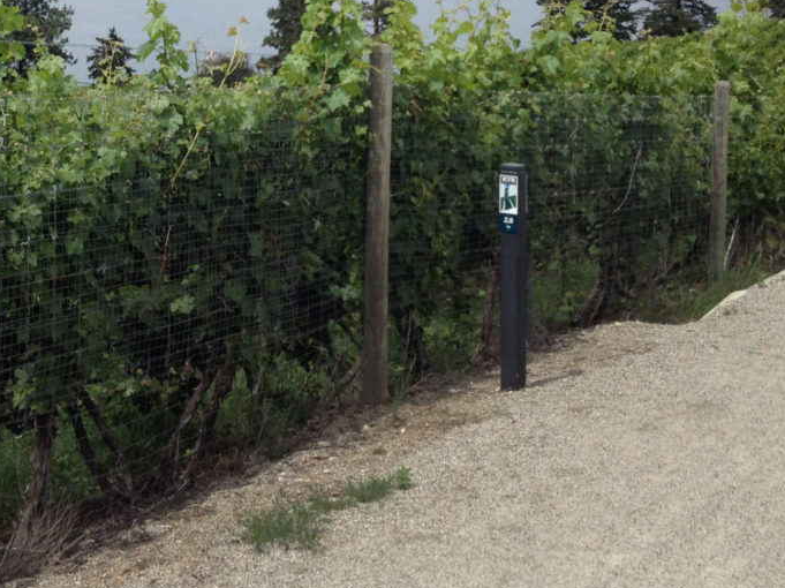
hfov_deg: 26.7
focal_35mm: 72
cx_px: 193
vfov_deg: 19.8
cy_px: 9
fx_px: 1632
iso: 50
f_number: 2.4
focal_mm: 4.28
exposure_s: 1/1842
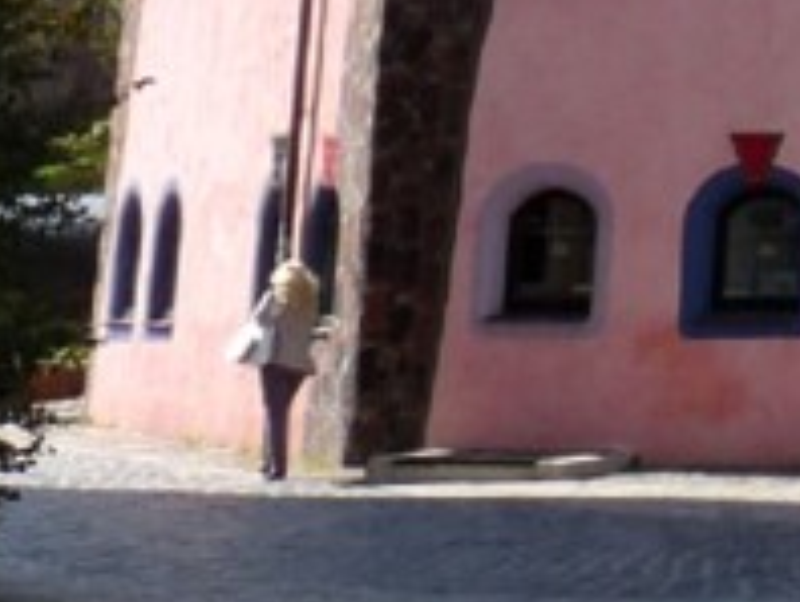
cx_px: 1919
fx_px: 3702
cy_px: -719
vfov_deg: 8.6
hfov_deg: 10.6
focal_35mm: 160
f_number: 5
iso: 100
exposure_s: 1/250
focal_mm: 4.8
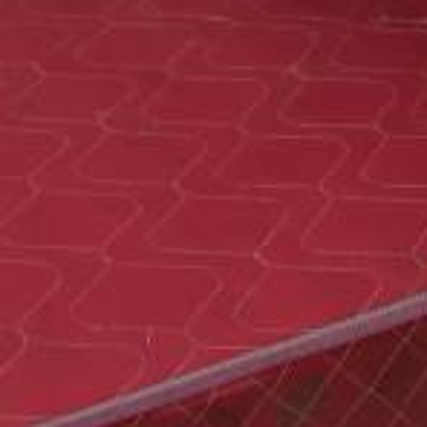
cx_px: 92
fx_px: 1996
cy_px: -182
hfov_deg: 12.2
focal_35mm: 143
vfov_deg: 11.8
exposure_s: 1/50
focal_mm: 4.35
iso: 460
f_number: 1.8
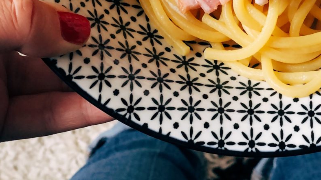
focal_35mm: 138
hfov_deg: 15.5
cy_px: -158
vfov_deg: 8.4
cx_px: 259
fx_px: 1174
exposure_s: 1/60
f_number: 2.4
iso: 50
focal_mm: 6
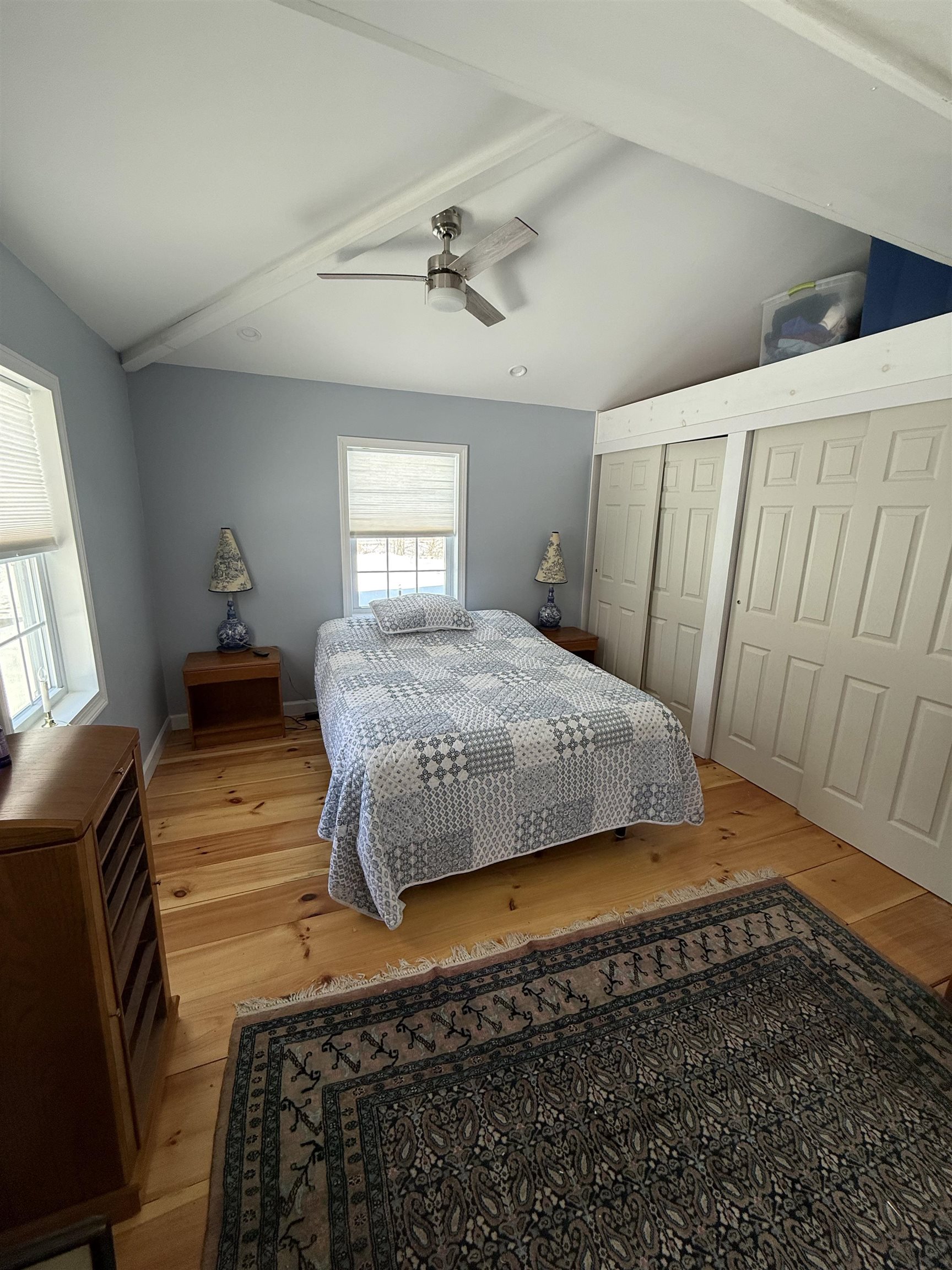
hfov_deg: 85.7
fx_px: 513
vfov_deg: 102.1
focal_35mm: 14
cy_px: 635
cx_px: 476
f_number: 2.2
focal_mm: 2.22
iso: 100
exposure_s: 1/99
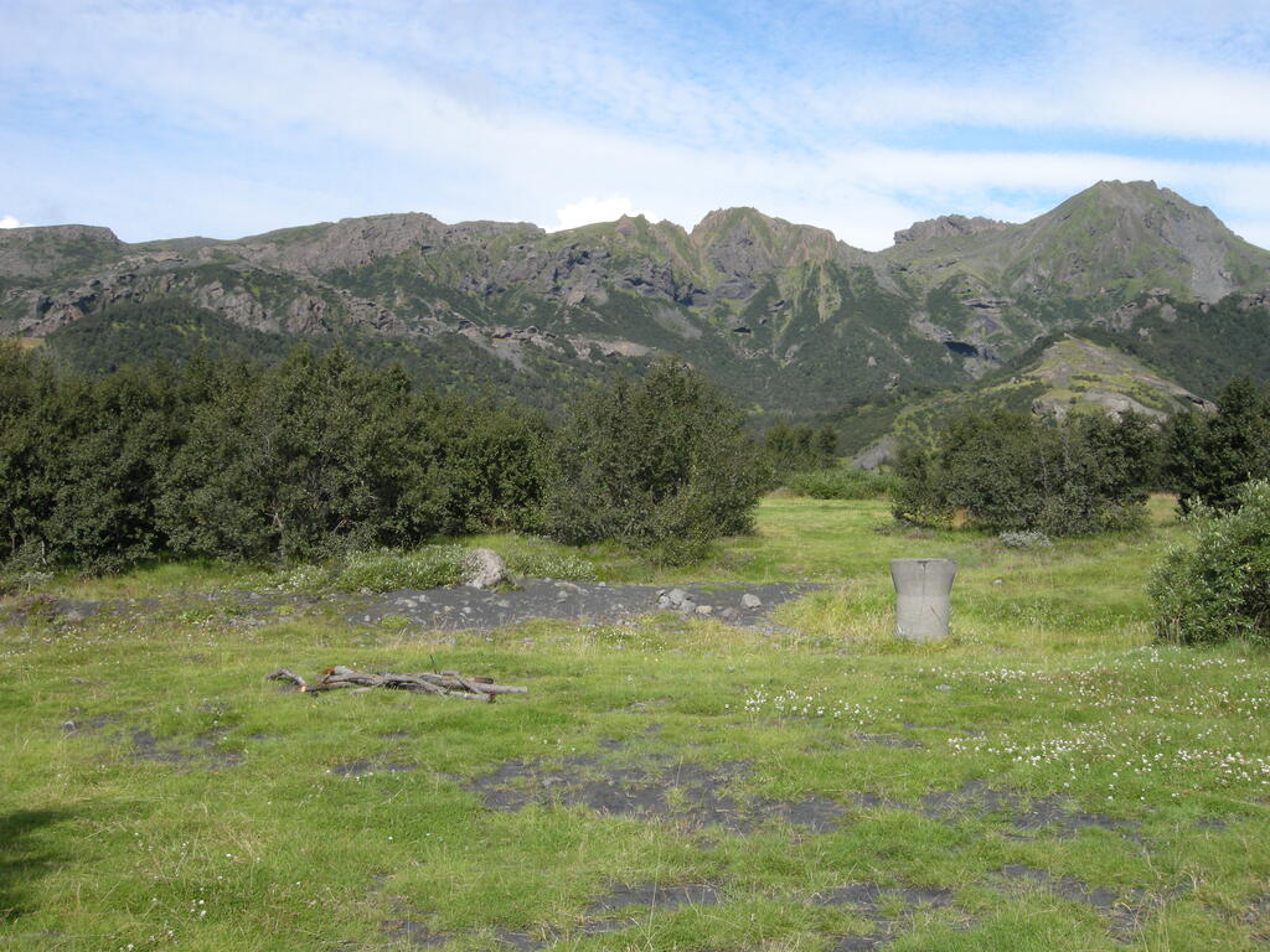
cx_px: 635
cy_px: 476
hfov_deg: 52.6
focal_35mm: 35
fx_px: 1284
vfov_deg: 40.7
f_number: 6.1
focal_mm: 7.5
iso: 100
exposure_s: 1/278
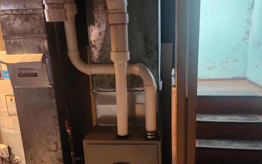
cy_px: 109
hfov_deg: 58.2
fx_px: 236
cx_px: 130
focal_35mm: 33
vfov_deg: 37.9
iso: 1000
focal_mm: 5.4
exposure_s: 1/24
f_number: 1.8
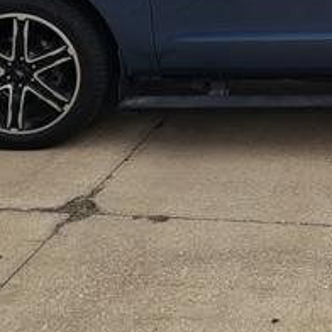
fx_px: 814
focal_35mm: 75
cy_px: -49
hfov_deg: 21.8
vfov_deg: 21.6
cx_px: 366
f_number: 2.4
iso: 50
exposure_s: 1/1073
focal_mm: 4.3
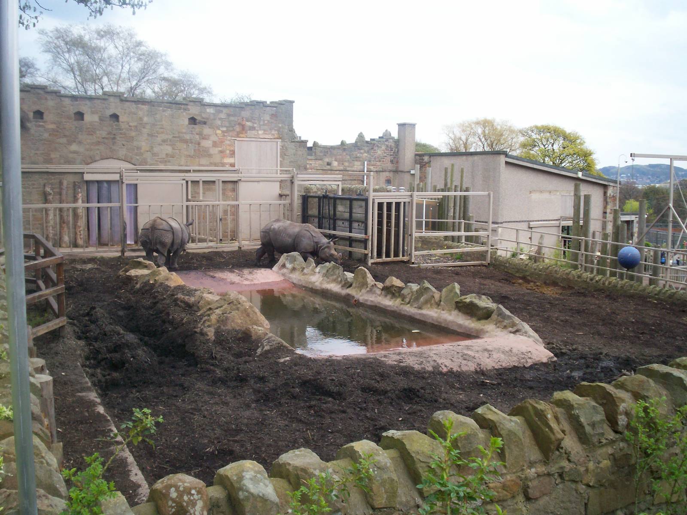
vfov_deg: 39.7
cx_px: 344
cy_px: 258
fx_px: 714
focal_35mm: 36
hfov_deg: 51.4
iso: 100
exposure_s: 1/148
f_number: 4.5
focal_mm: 5.9
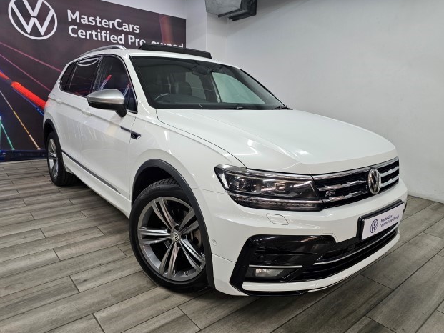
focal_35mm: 24
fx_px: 308
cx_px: 219
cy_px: 164
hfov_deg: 71.6
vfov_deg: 56.8
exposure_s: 1/100
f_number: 1.7
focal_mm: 6.3
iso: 200
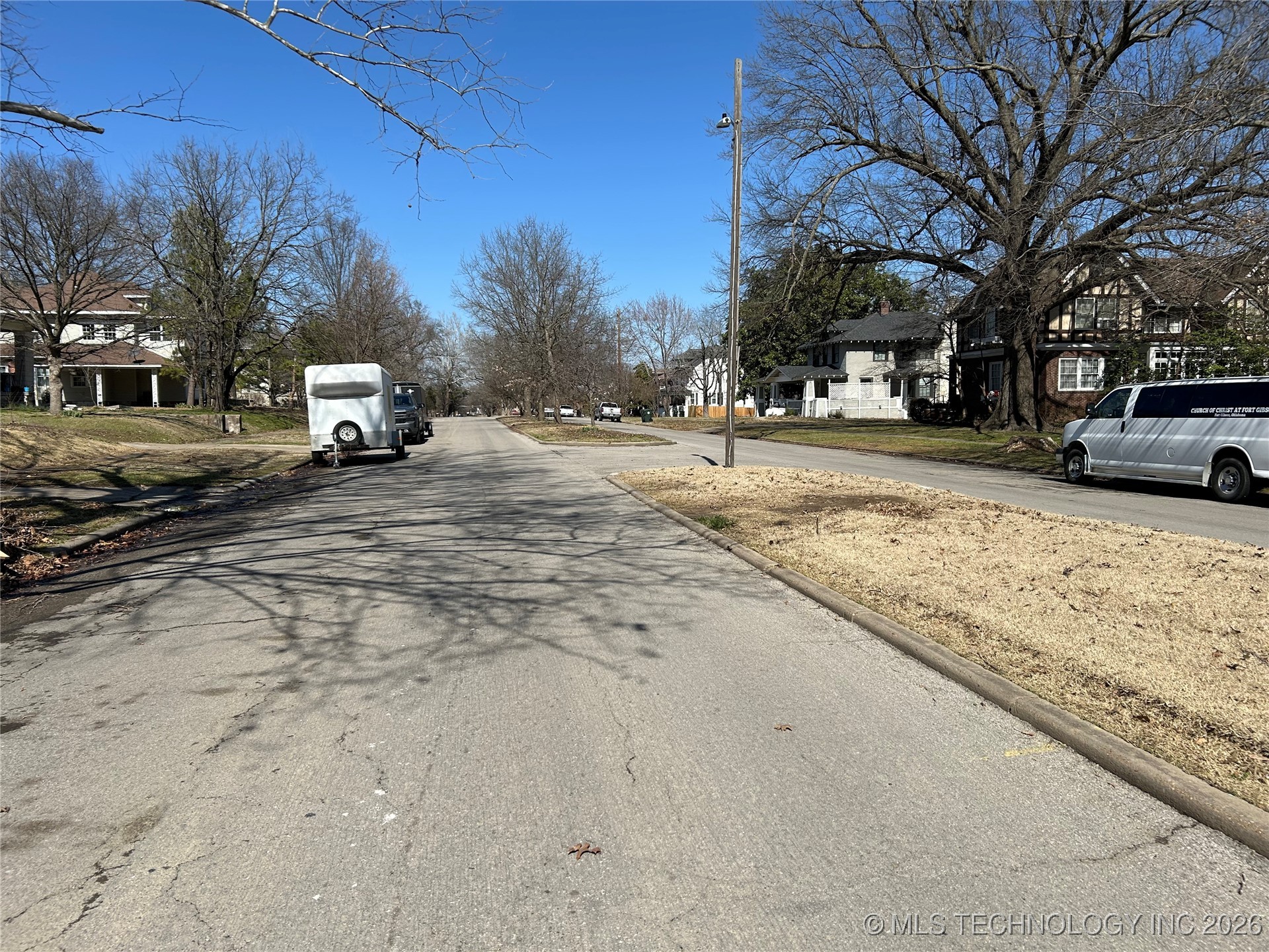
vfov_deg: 53.1
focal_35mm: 26
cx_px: 634
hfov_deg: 67.3
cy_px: 476
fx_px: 953
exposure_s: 1/5076
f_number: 1.5
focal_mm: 5.7
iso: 50
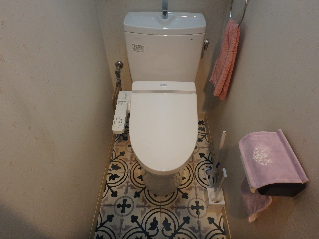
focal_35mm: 21
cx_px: 160
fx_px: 194
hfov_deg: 79.0
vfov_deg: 63.4
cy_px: 120
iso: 400
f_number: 3.5
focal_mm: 3.7
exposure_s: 1/30
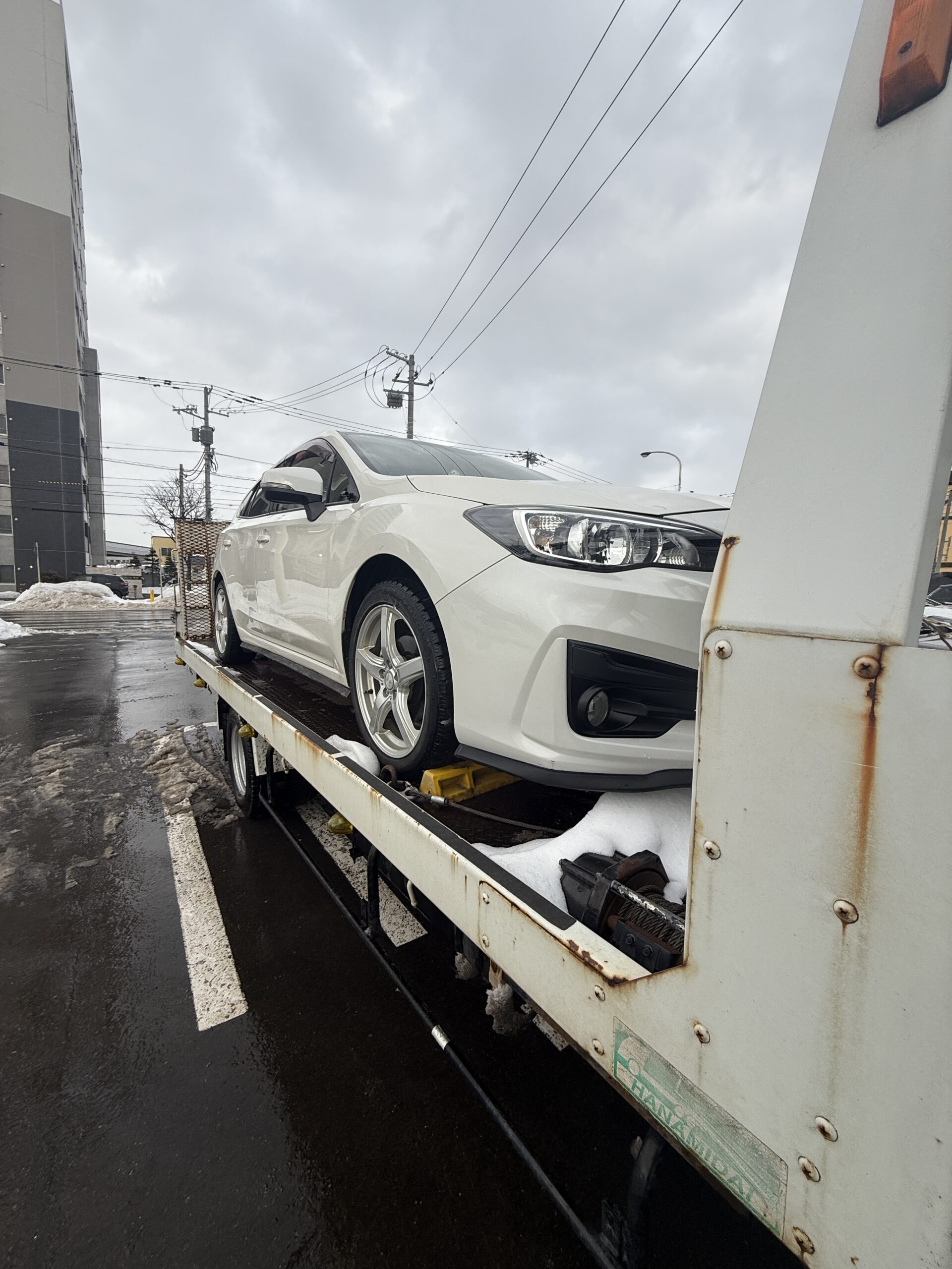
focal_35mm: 14
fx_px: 513
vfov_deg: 102.1
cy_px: 634
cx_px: 476
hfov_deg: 85.7
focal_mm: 2.22
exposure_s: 1/374
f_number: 2.2
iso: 50
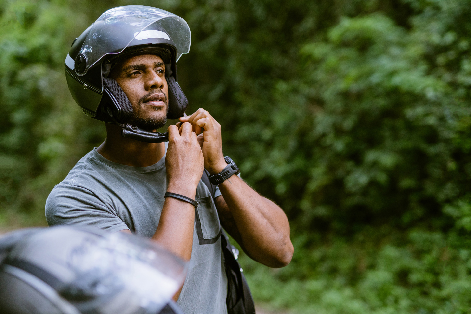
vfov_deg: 27.0
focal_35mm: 50
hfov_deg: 39.6
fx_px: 654
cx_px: 236
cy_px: 157
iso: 1250
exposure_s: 1/400
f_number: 1.8
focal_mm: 50
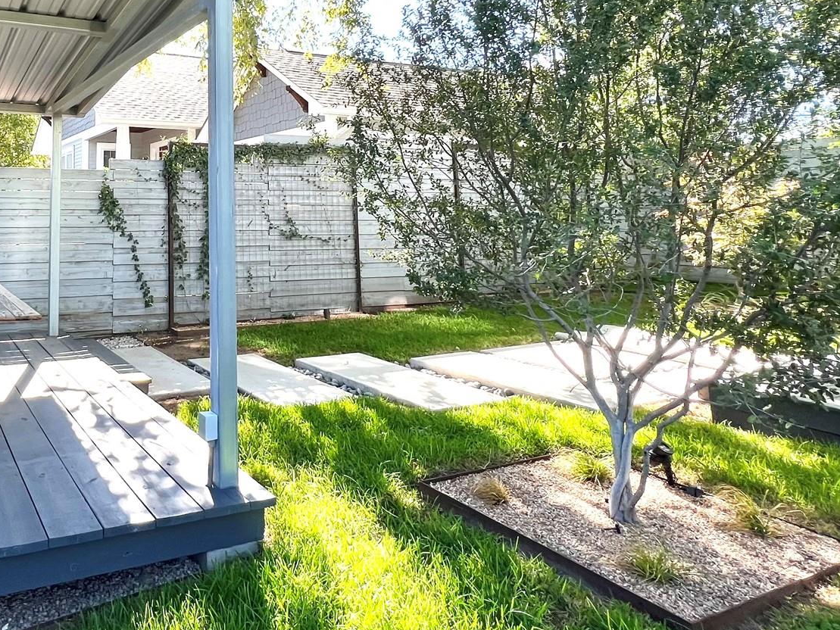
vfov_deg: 53.5
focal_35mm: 24
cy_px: 139
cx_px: 151
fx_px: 582
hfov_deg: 64.3
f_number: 1.8
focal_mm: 1.57
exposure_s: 1/258
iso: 32
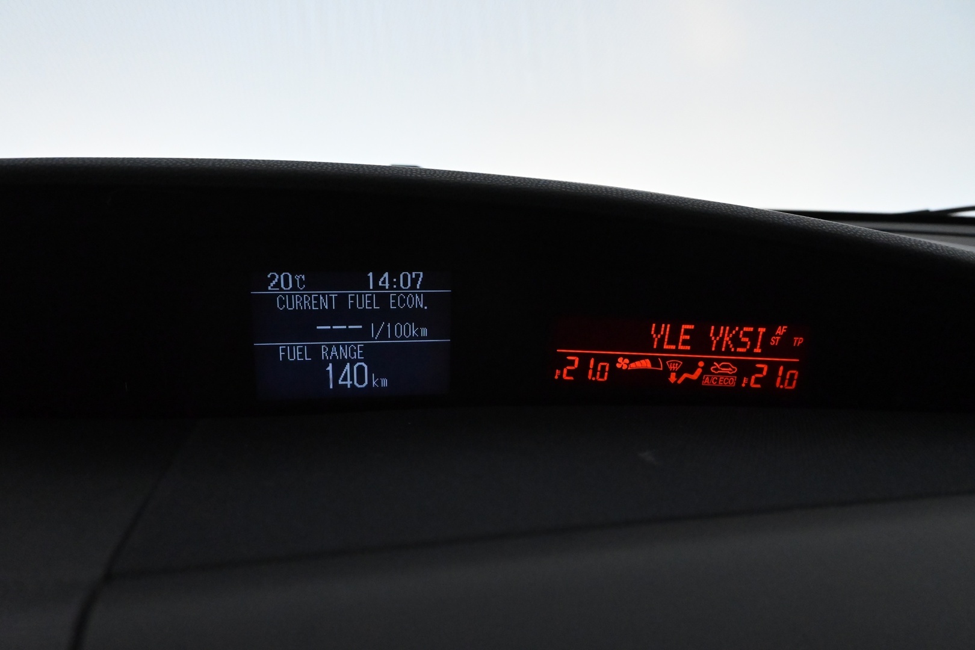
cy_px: 325
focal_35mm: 24
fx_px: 650
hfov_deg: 73.7
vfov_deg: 53.1
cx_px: 488
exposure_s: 1/125
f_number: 5.6
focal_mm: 16
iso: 6400
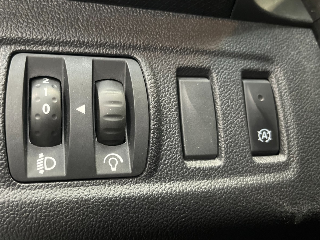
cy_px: 118
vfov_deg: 40.7
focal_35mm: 35
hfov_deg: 52.1
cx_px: 122
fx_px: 323
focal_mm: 5.1
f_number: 1.6
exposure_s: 1/33
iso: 640
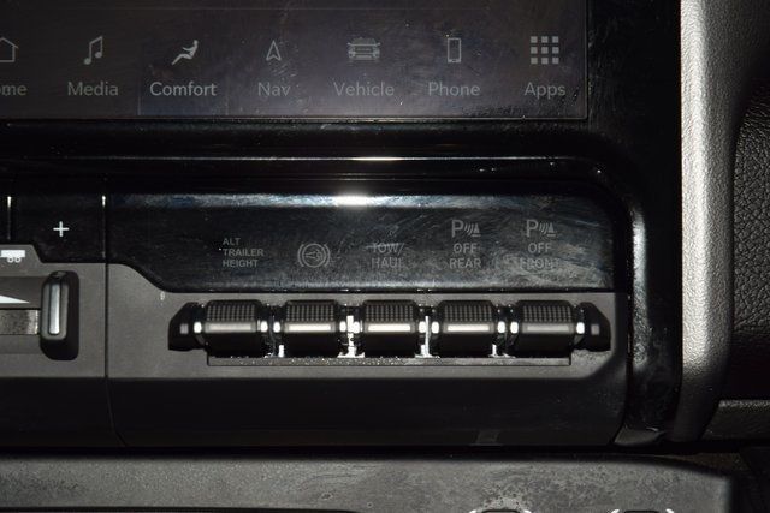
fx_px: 2246
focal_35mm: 105
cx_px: 385
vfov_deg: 13.0
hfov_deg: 19.5
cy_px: 256
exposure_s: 1/125
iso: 100
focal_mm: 70
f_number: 8
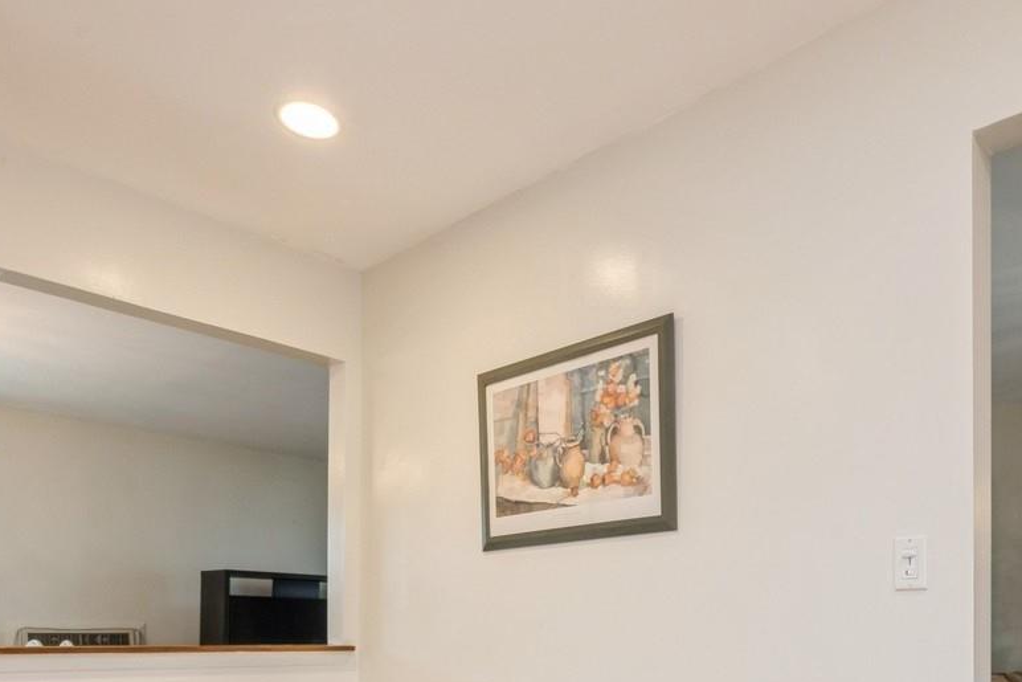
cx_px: 579
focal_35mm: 29
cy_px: 620
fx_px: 823
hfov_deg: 63.4
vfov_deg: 41.3
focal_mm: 14
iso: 400
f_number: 11
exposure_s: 1/13
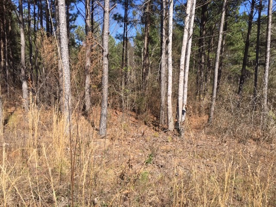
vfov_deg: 48.2
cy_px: 104
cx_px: 138
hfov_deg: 61.7
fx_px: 231
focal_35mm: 29
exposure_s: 1/962
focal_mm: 4.15
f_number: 2.2
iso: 25
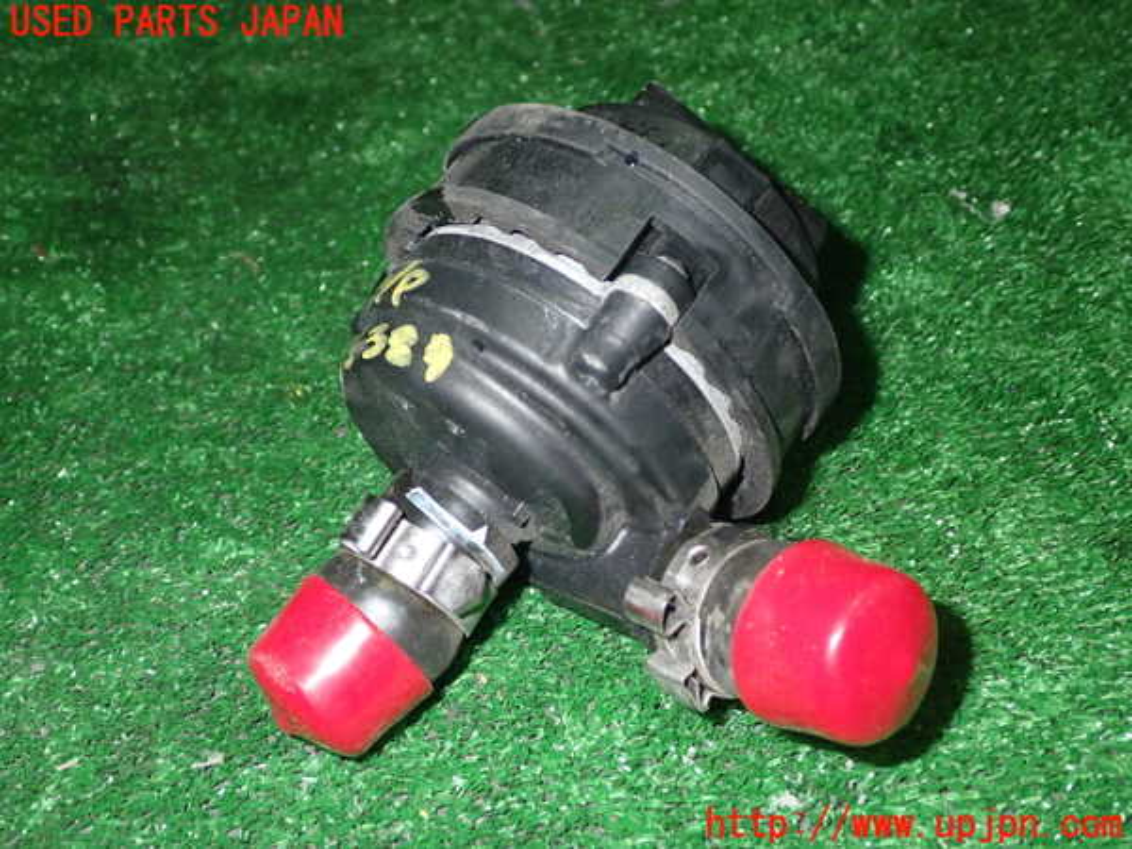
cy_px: 424
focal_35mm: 38
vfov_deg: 37.7
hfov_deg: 49.0
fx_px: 1243
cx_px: 566
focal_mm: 6.83
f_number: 8
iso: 640
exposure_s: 1/40
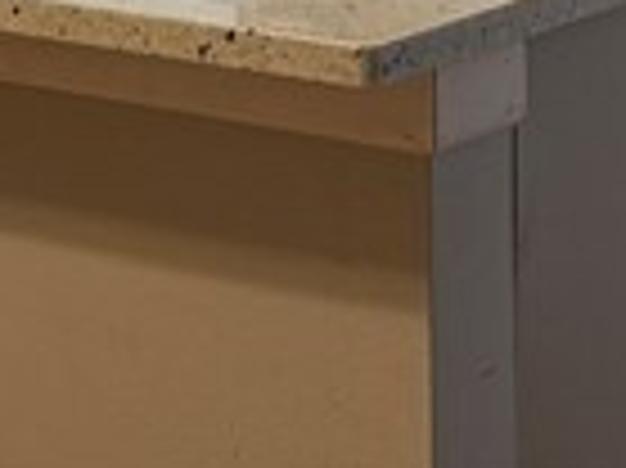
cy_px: -441
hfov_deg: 10.9
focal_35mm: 177
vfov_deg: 8.0
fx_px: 3198
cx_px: -216
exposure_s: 1/120
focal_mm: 6.76
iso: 160
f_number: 1.78
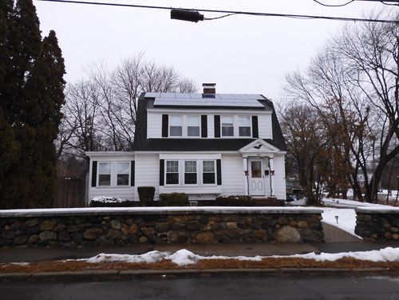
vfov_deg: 56.8
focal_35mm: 24
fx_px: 277
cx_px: 200
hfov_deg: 71.6
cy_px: 150
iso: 100
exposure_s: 1/200
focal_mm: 4.3
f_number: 3.4
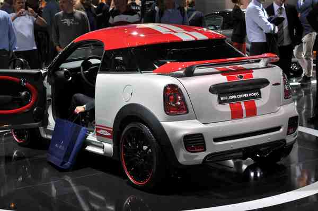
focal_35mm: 75
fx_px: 662
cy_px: 106
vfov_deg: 18.2
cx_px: 159
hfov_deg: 27.0
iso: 200
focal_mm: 50
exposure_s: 1/80
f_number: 4.5
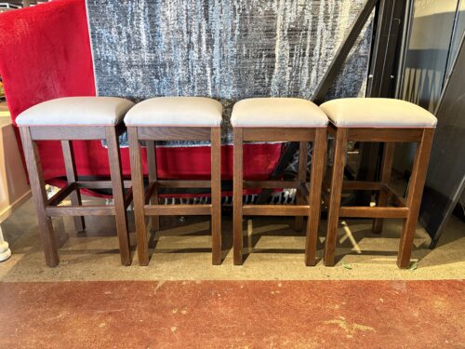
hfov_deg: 67.3
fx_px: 349
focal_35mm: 26
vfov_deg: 53.1
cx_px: 232
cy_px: 174
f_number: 1.6
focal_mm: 5.96
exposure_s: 1/60
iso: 320
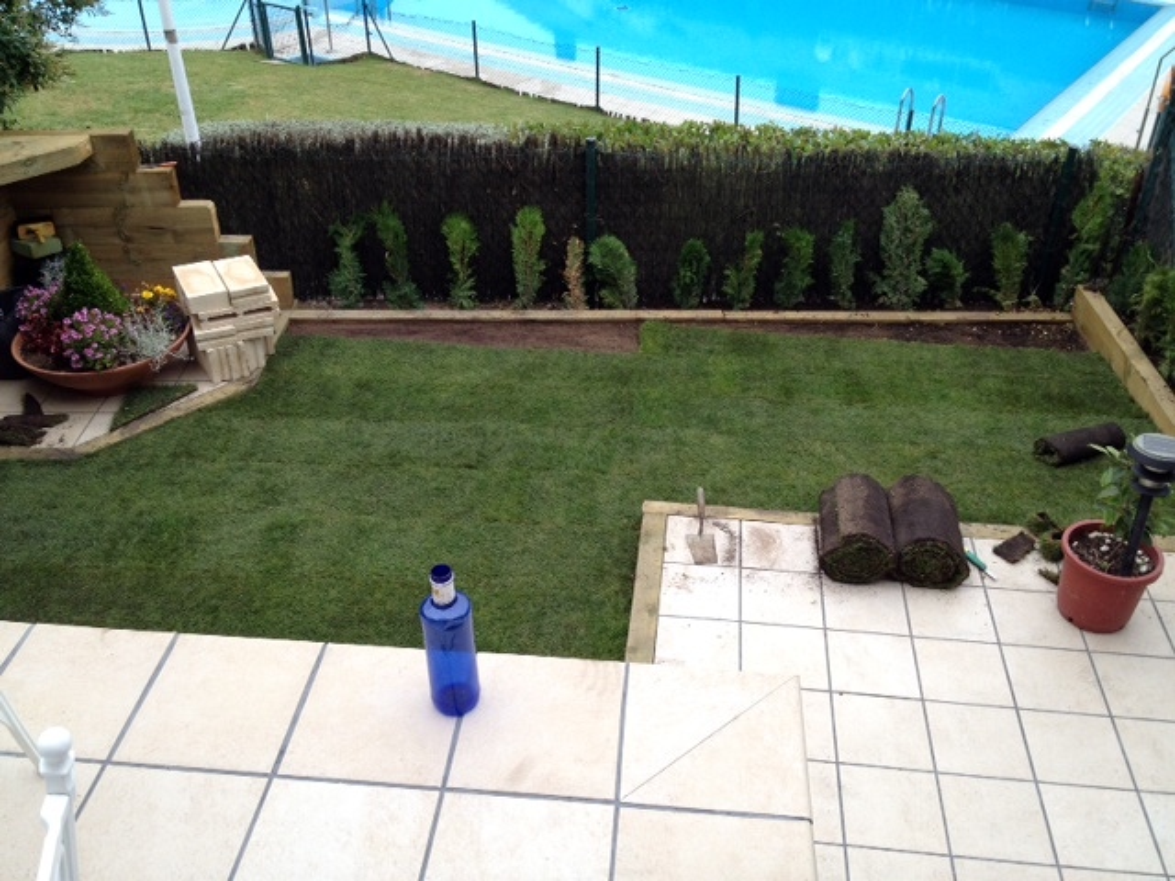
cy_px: 440
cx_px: 588
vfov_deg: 40.7
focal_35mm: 35
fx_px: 1188
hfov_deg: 52.6
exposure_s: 1/183
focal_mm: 4.28
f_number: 2.4
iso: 64
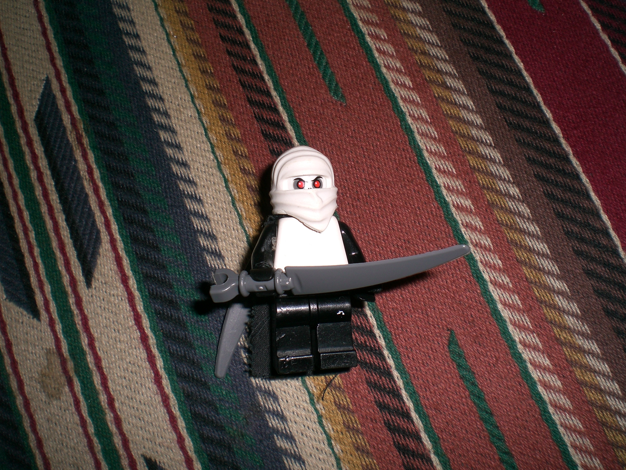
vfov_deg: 37.7
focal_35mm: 38
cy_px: 235
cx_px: 313
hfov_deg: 49.0
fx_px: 687
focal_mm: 6.3
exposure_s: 1/60
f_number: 4.4
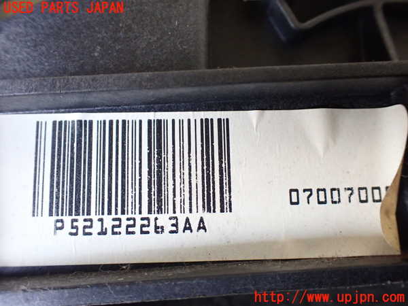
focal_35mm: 30
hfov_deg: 60.0
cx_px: 204
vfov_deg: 46.8
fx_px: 354
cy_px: 153
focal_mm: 5.4
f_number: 2.3
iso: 800
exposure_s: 1/125
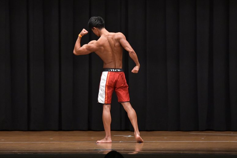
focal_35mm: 217
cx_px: 118
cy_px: 79
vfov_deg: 6.3
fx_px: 1428
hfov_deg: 9.5
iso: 6400
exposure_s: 1/400
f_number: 5.6
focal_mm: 145
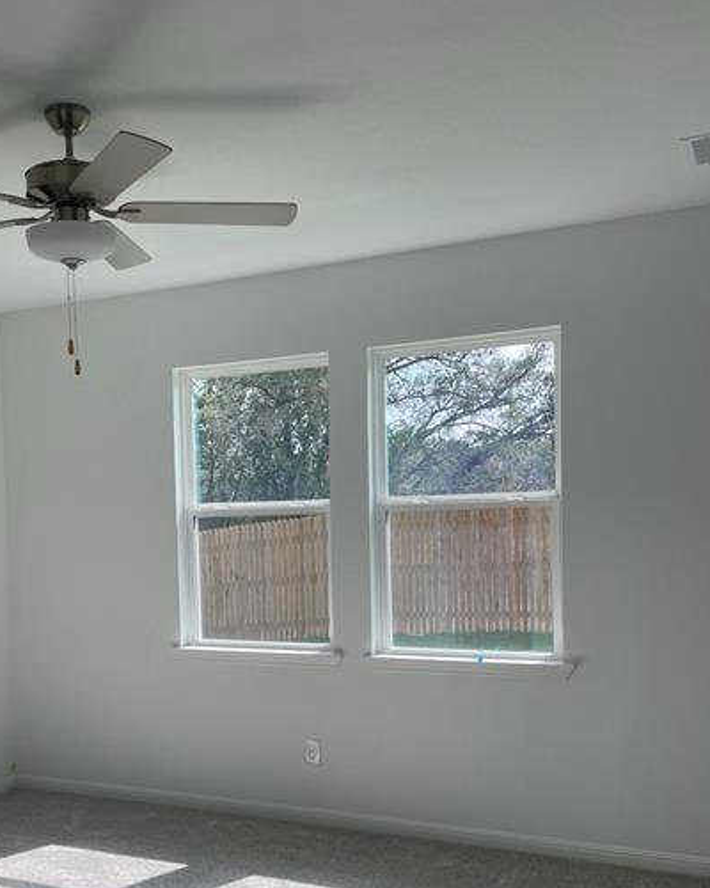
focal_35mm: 39
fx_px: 1024
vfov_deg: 46.4
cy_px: 563
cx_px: 217
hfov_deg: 37.7
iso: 32
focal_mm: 4.2
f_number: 1.6
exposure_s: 1/467
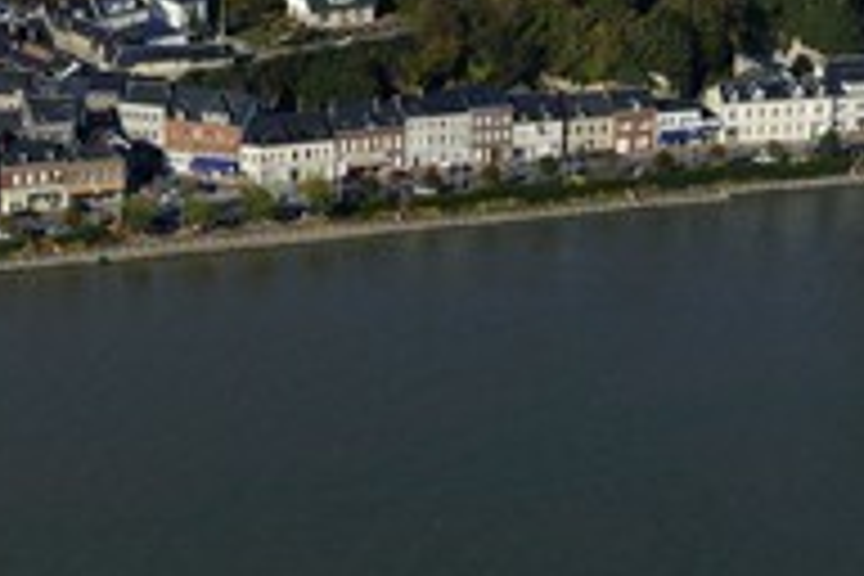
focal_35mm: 153
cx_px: 18
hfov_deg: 13.3
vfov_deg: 9.0
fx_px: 3672
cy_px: 459
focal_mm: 70
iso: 400
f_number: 9
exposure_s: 1/800
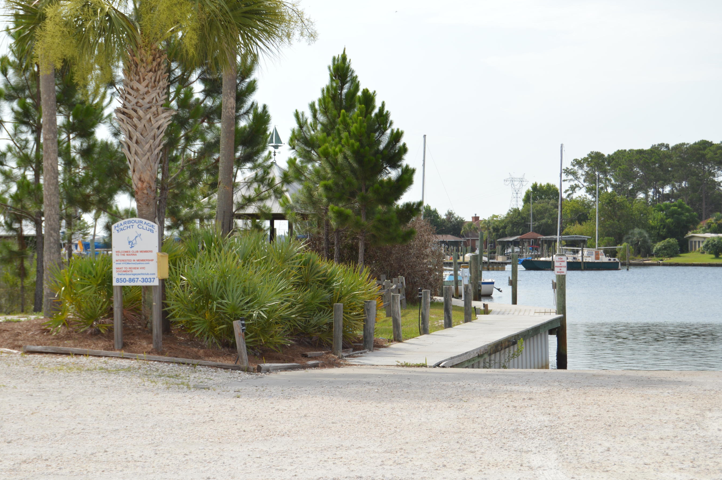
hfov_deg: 23.4
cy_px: 253
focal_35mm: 87
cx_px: 331
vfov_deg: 15.7
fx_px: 1743
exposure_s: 1/200
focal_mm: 52
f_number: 9
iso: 100
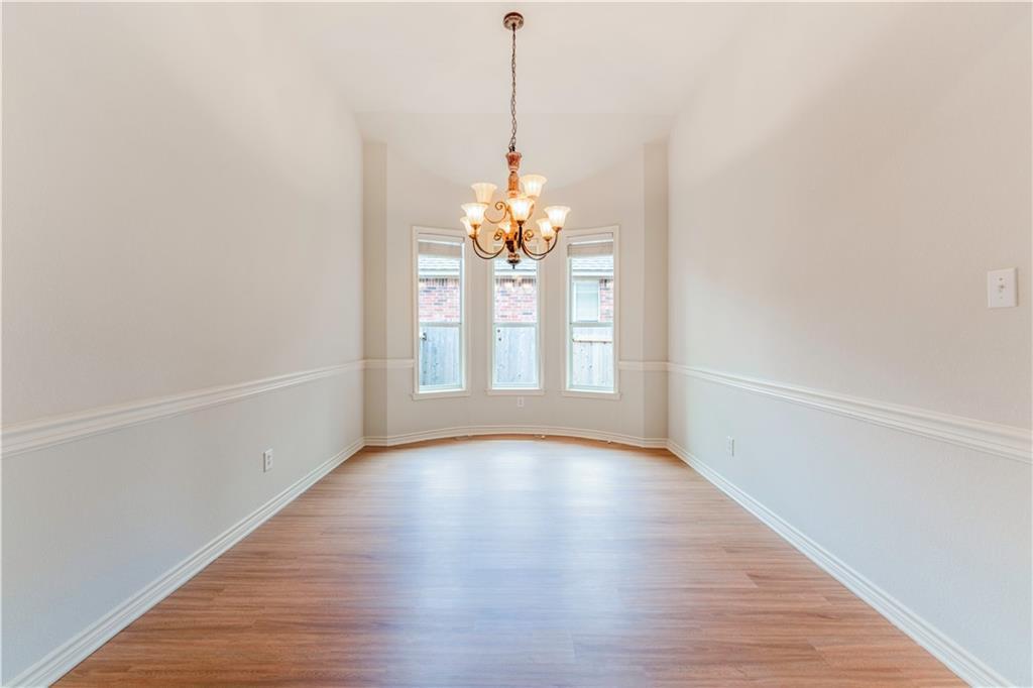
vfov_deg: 78.8
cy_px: 344
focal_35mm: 15
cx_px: 516
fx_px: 419
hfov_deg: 101.9
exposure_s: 1/400
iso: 320
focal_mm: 14.6
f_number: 4.5
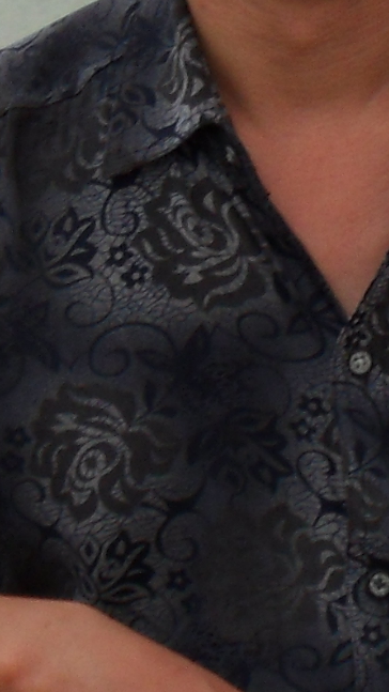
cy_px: -356
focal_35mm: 385
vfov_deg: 5.6
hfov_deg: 3.2
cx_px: 164
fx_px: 7059
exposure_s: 1/180
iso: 80
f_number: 5.1
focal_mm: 12.3
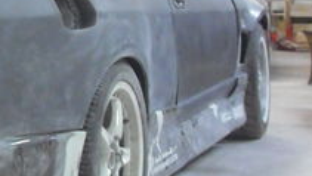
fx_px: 1010
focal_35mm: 122
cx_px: -130
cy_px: 72
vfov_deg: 10.0
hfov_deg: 16.3
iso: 800
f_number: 2.7
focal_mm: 6.2
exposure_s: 1/20
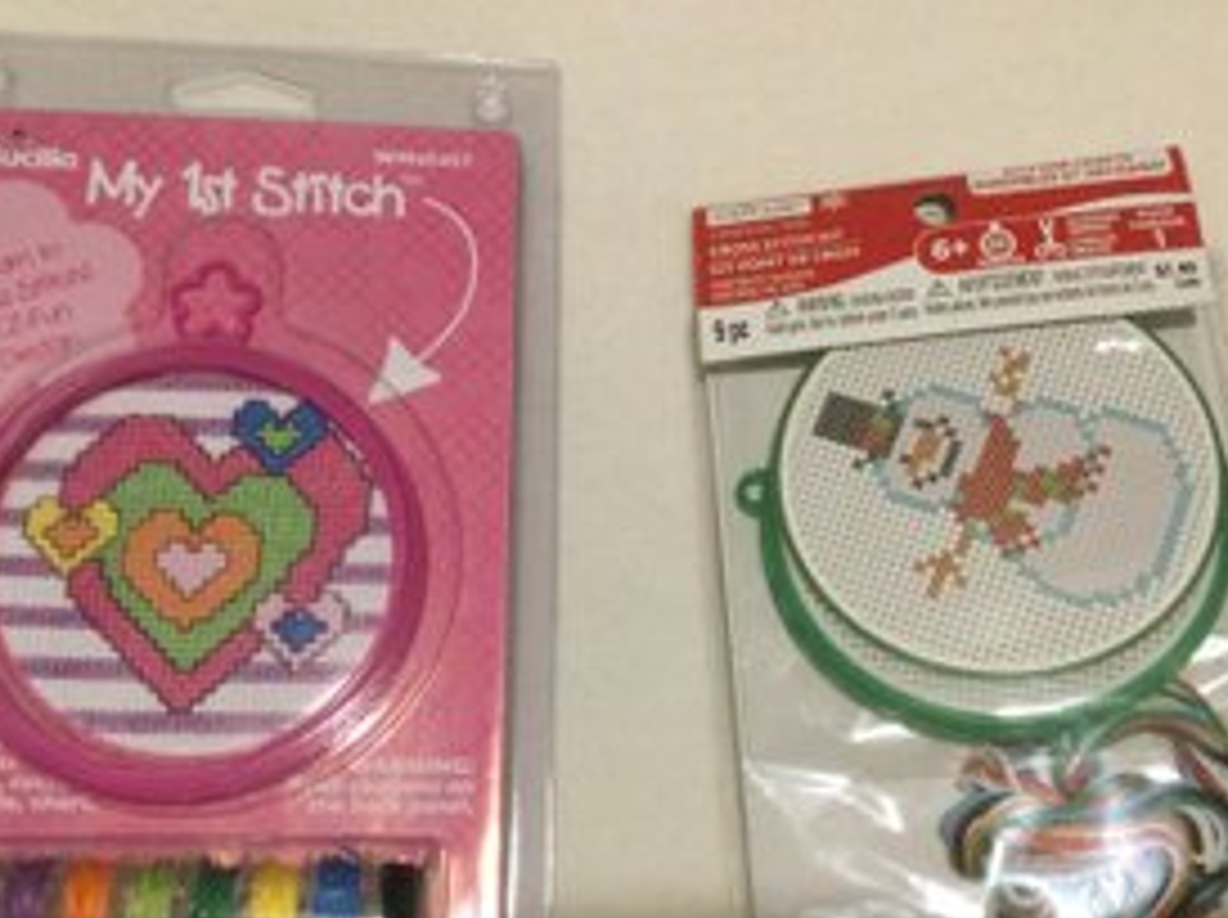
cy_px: 565
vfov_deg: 36.6
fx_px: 1382
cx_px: 601
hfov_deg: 47.9
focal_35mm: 39
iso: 200
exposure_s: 1/20
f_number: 2.4
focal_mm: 3.3
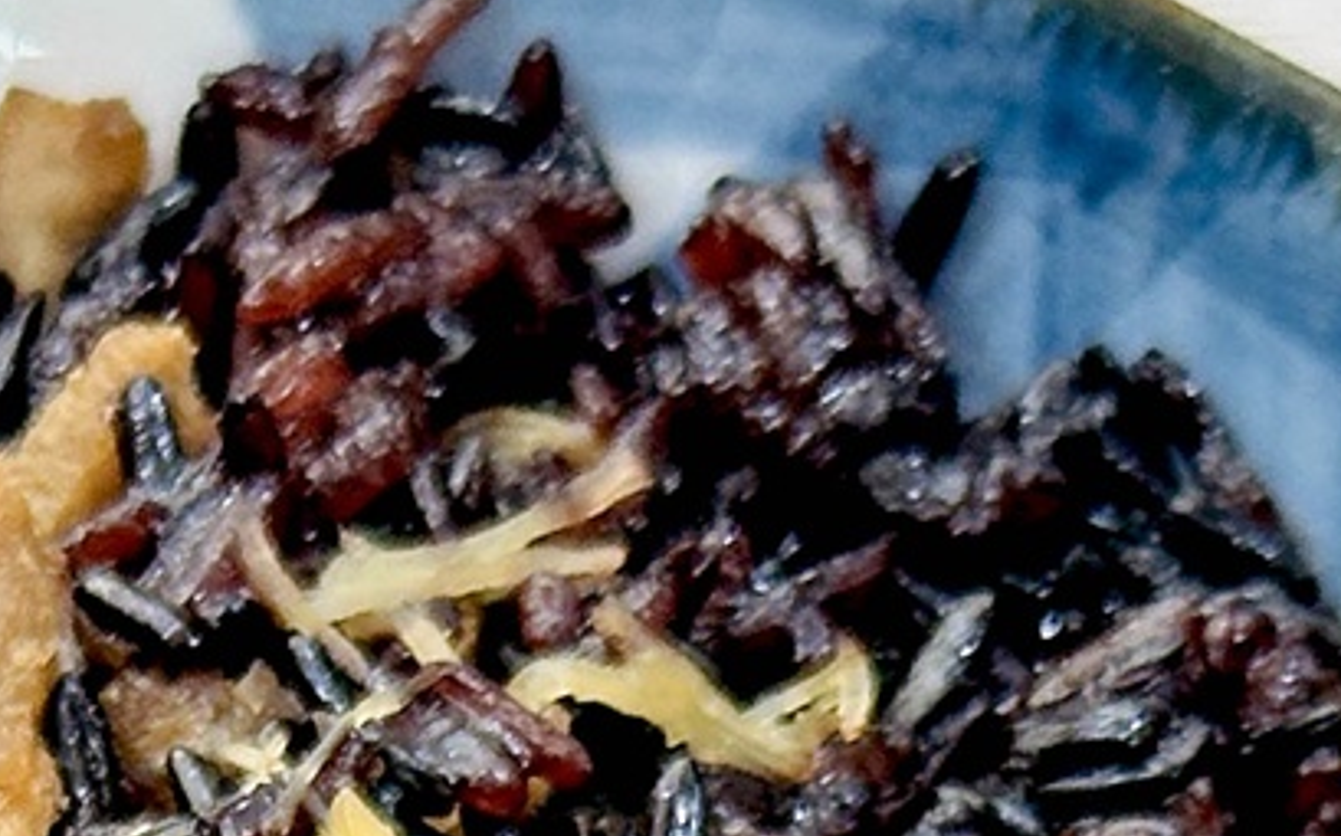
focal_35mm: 249
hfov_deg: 8.4
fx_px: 9094
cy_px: 2141
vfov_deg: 5.1
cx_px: -105
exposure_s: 1/60
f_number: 1.78
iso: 125
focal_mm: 6.86
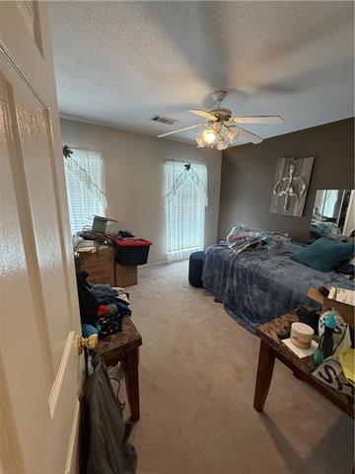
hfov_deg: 85.7
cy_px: 237
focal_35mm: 14
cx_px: 178
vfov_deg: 102.1
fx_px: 191
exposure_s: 1/60
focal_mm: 2.22
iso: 320
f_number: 2.2
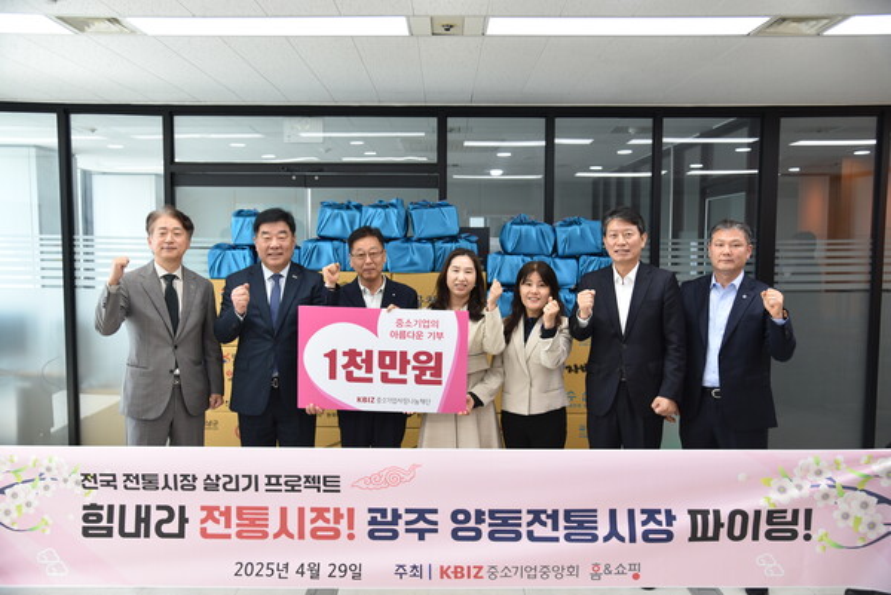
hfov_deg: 60.2
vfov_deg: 42.4
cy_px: 298
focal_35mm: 31
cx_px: 446
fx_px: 768
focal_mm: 31
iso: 400
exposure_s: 1/60
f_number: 4
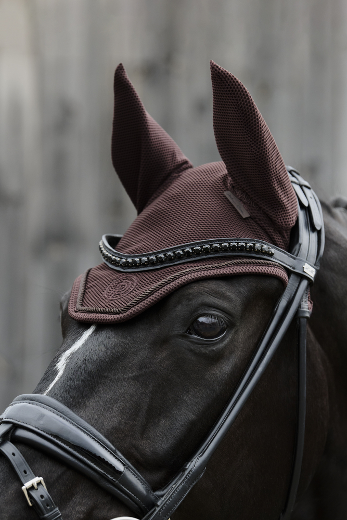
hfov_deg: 8.3
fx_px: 2385
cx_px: 174
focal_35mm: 165
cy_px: 260
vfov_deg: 12.5
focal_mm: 165
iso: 2000
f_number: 5.6
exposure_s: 1/1250
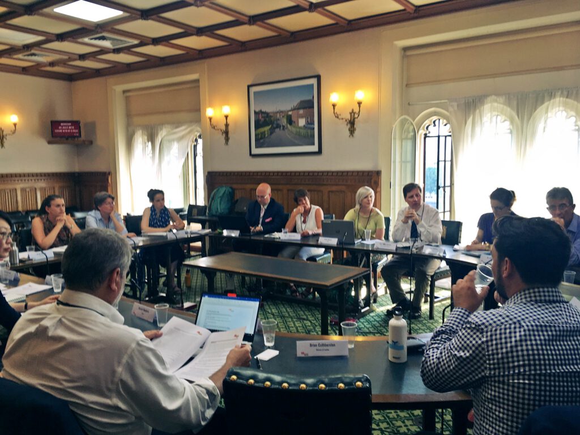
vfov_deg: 48.2
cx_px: 290
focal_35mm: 29
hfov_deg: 61.7
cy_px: 218
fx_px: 486
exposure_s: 1/50
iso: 32
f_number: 2.2
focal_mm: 4.15
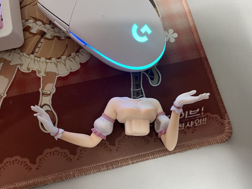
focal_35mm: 31
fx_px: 226
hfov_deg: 58.3
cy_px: 111
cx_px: 137
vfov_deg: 45.2
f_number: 1.6
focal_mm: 5.1
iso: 125
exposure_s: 1/60
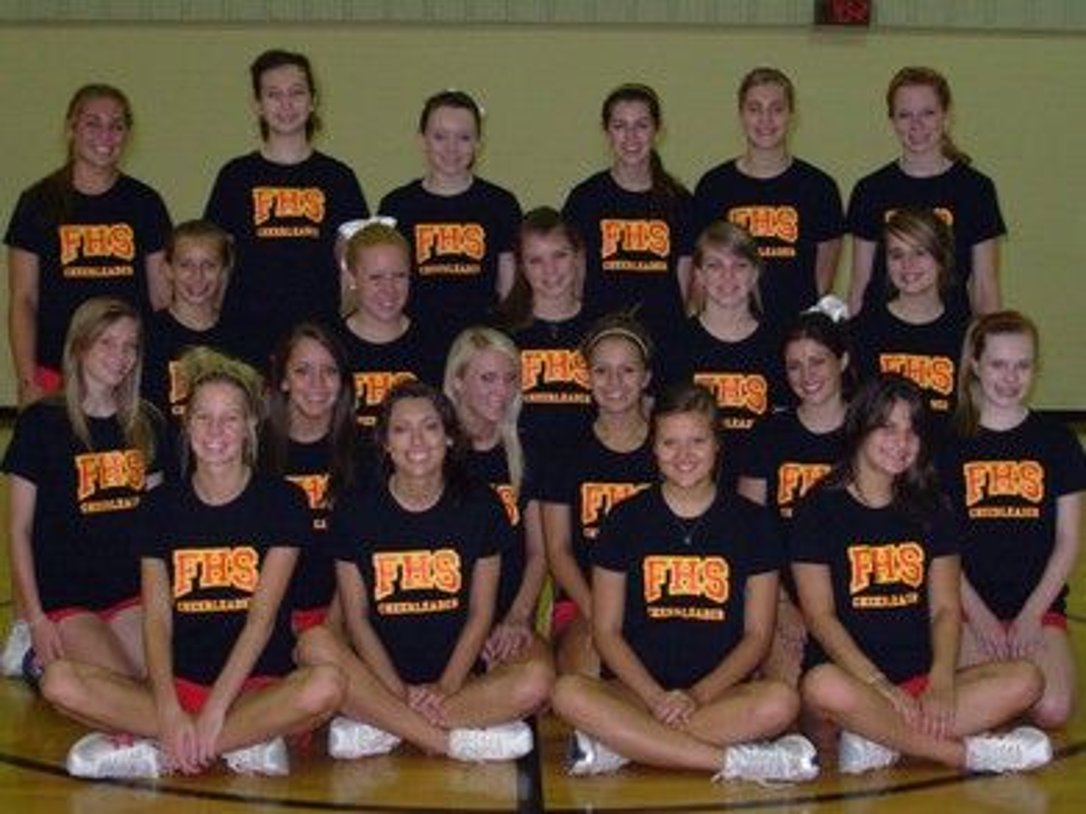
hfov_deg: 30.3
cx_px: 543
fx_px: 2007
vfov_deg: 22.9
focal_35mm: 64
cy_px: 407
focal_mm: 10.5
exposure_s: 1/166
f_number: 3.4
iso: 200
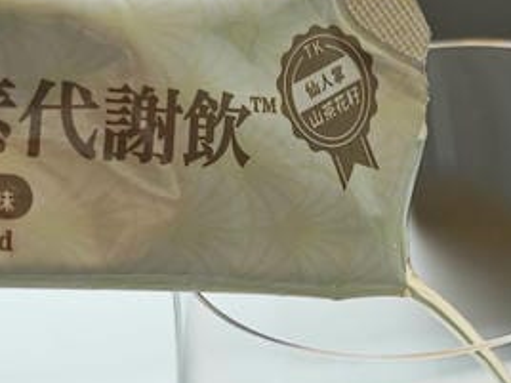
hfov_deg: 18.9
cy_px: 353
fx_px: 1520
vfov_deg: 14.2
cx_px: 397
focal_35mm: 103
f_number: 2
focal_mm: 8.72
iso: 64
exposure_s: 1/120
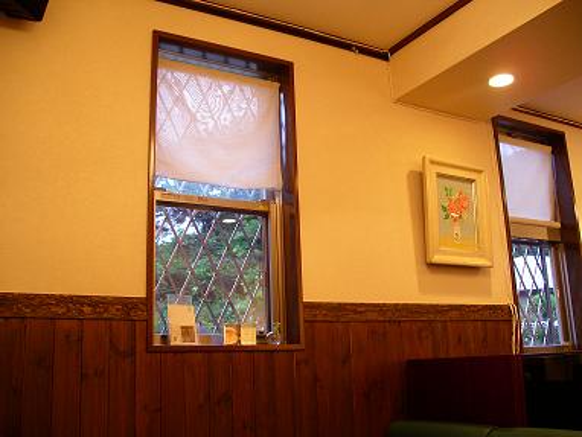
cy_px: 218
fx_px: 622
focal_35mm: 37
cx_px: 291
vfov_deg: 38.7
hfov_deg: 50.1
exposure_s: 1/25
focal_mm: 7.8
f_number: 2.8
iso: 200
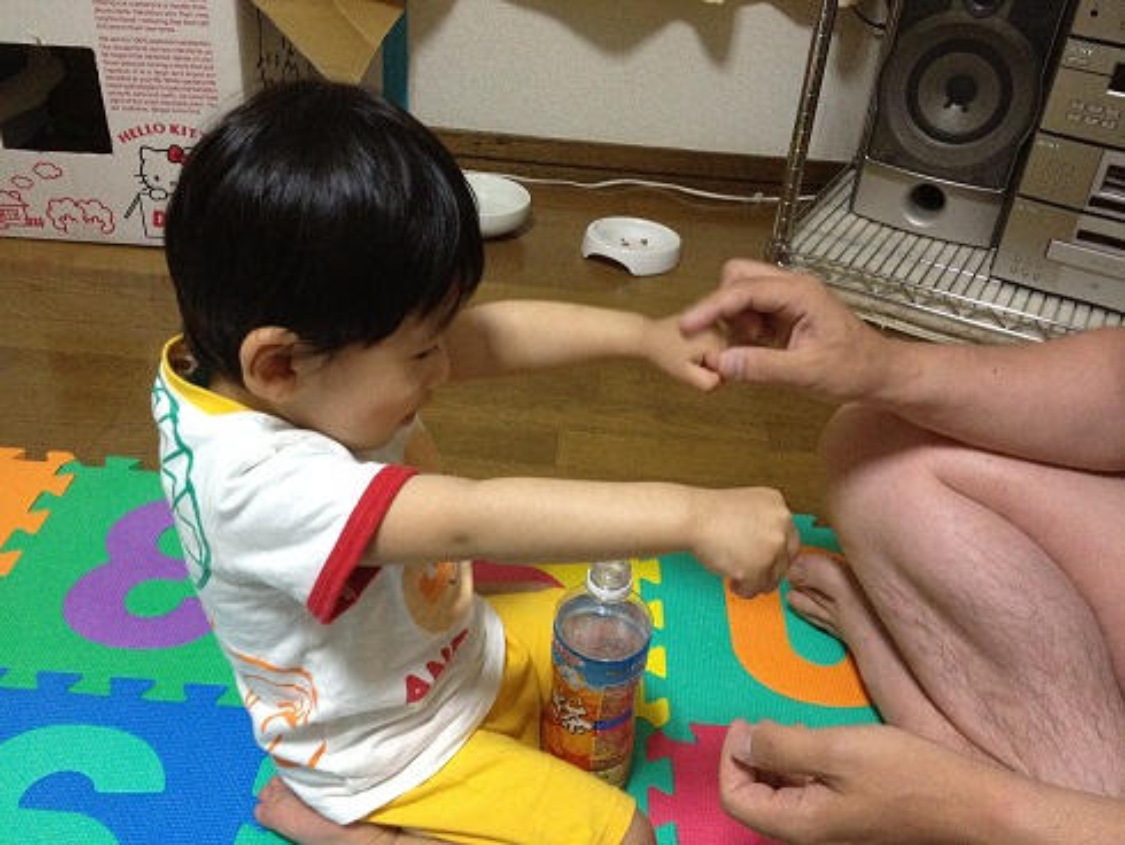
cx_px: 562
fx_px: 1138
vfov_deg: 40.7
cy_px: 422
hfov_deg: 52.6
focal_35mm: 35
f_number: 2.4
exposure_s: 1/20
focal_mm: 4.28
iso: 400
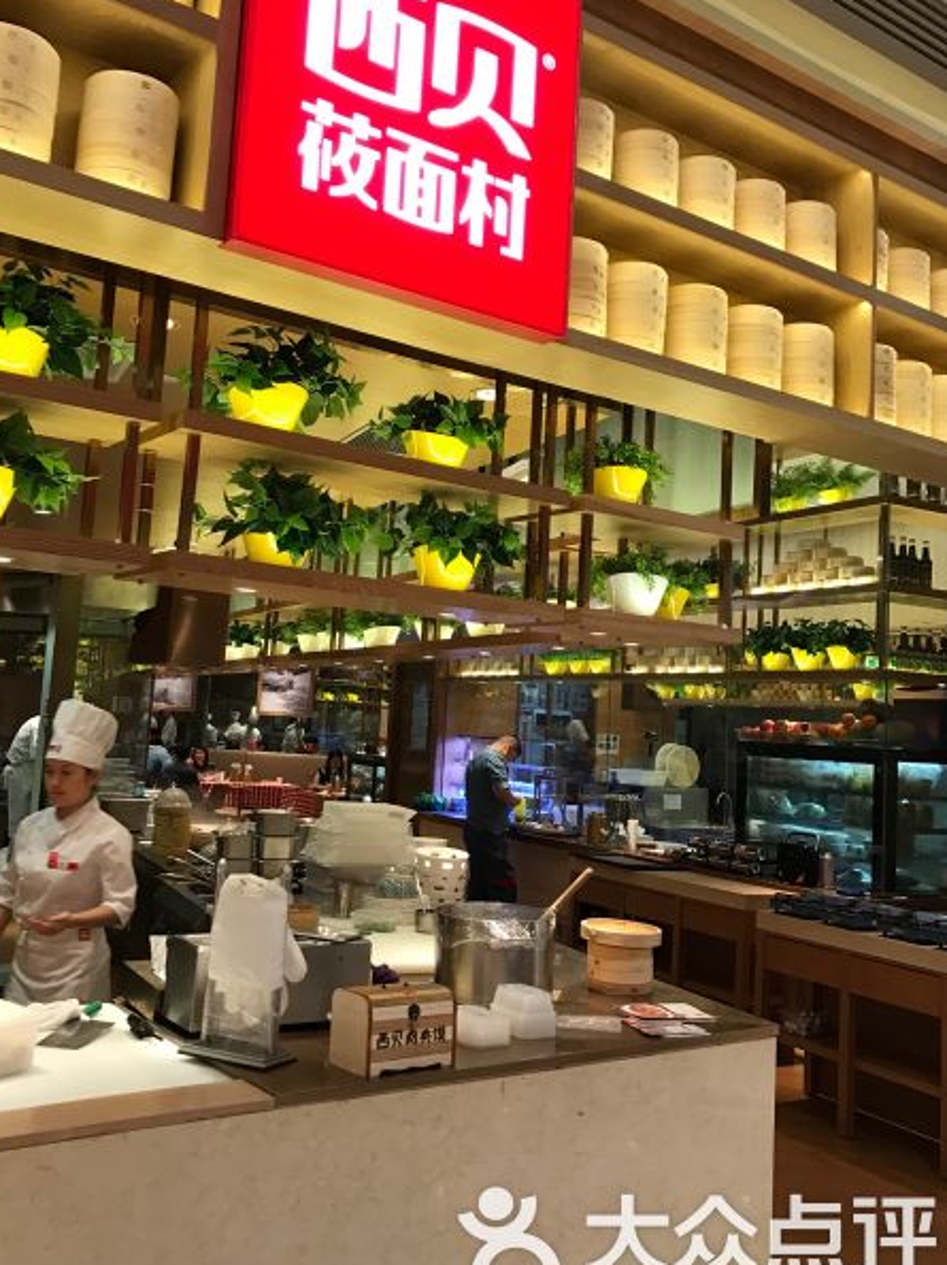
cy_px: 603
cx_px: 433
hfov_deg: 42.9
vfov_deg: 55.3
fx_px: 1205
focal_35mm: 33
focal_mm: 3.99
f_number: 1.8
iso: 32
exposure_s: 1/33
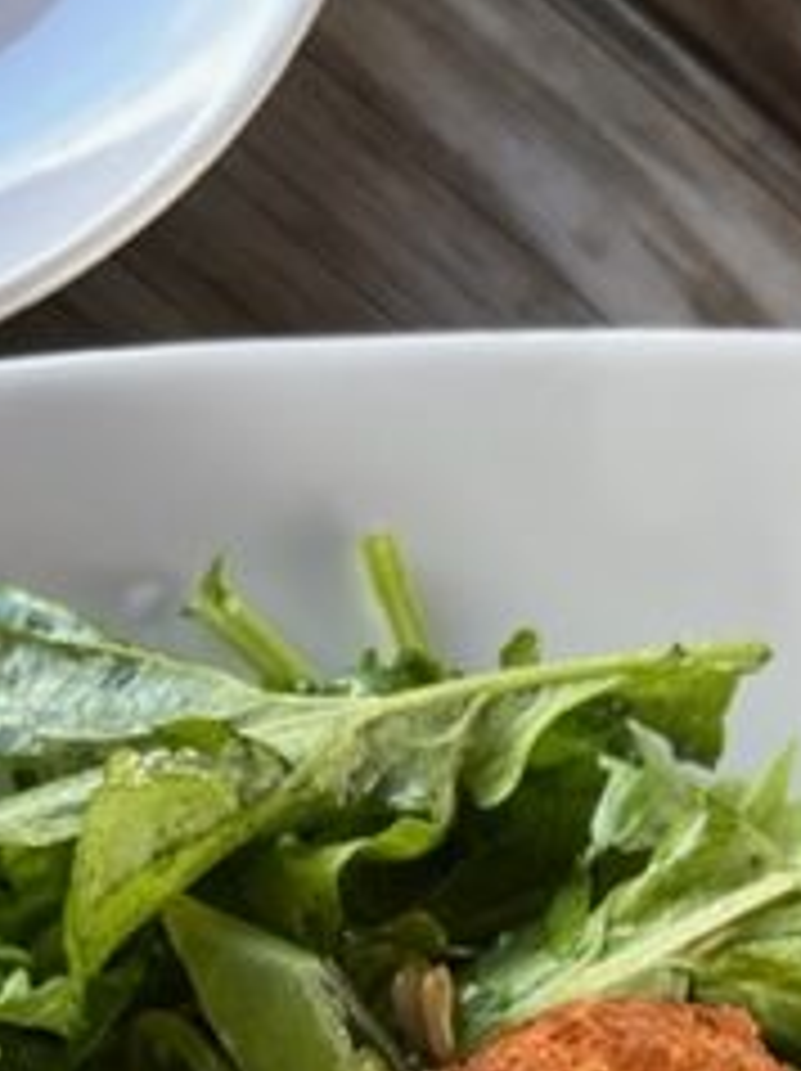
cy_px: 1364
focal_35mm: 70
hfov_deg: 21.0
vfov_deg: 24.5
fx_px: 2164
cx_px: 356
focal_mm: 5.1
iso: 40
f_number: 1.6
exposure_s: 1/191
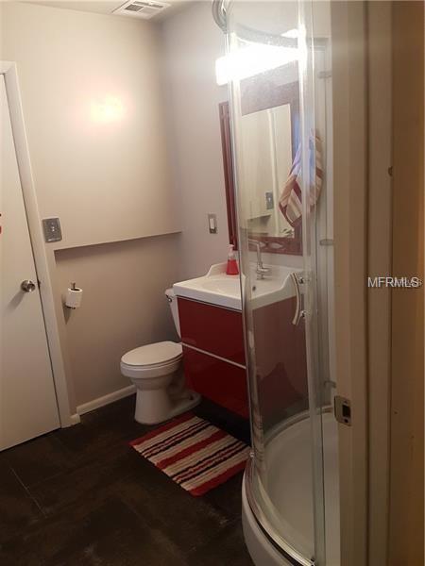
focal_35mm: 26
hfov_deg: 53.1
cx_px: 212
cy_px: 283
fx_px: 426
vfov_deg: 67.3
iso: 200
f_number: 1.7
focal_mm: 4.2
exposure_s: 1/60
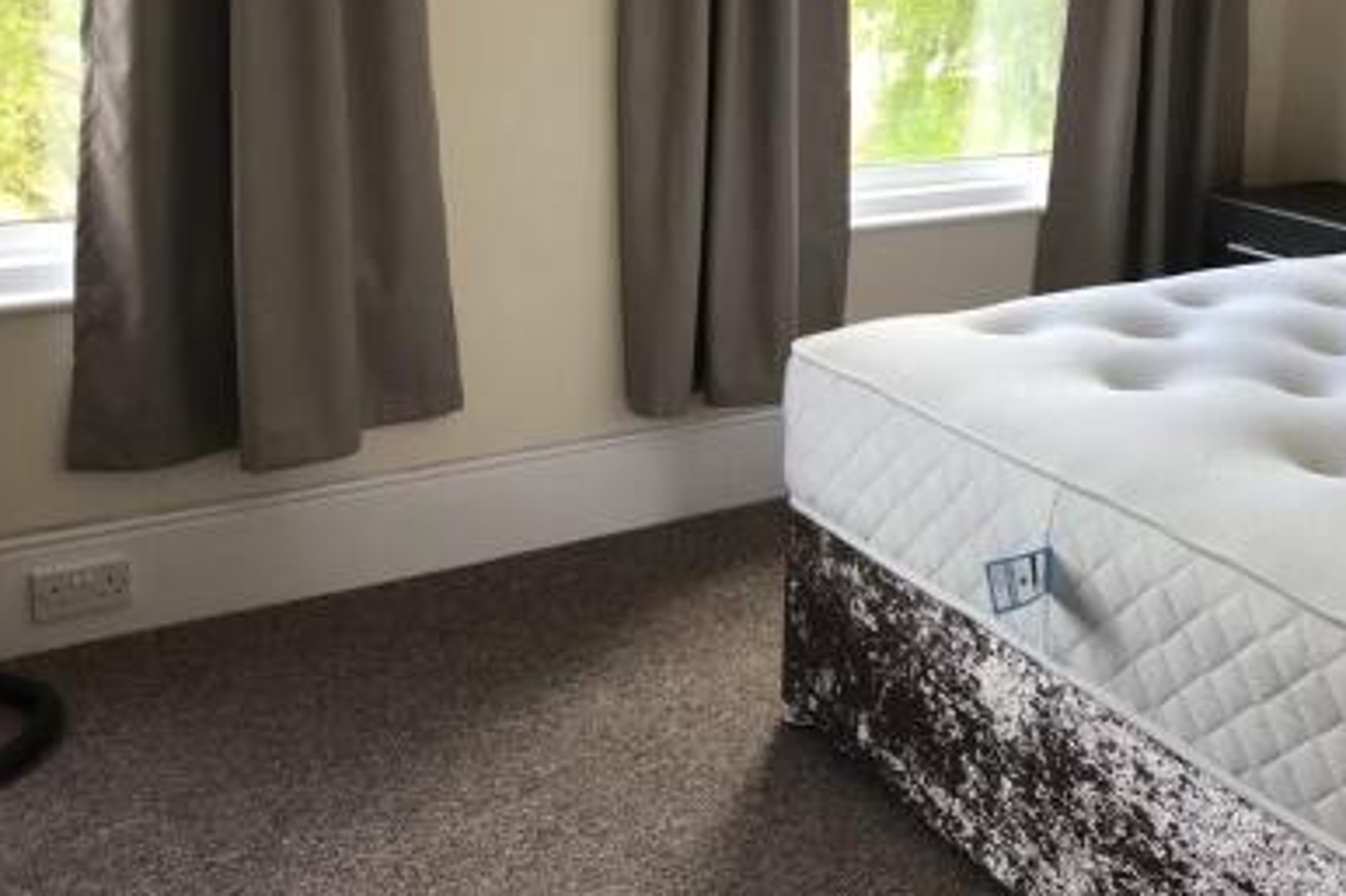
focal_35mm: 44
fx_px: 1644
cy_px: 211
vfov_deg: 29.9
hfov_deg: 43.3
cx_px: 982
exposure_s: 1/100
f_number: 1.8
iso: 25
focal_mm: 3.99
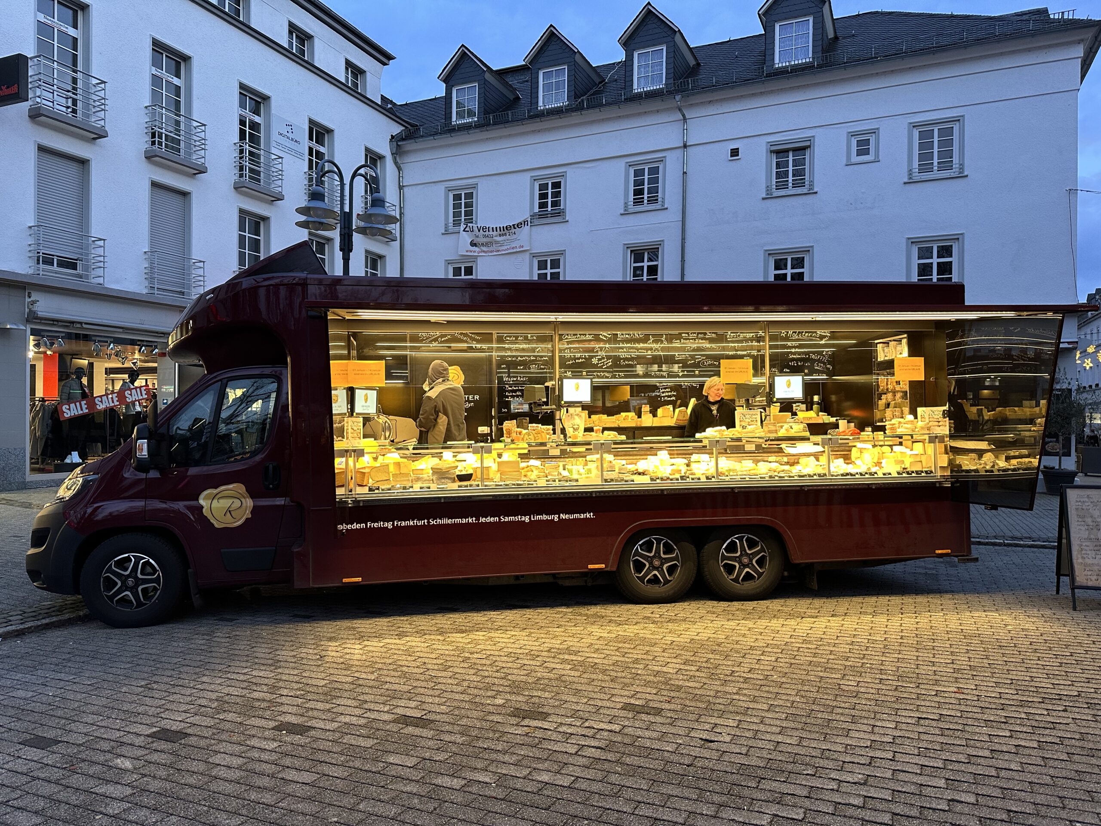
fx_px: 763
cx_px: 550
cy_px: 413
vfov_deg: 56.8
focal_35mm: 24
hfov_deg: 71.6
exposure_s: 1/50
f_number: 1.78
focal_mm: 6.86
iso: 200
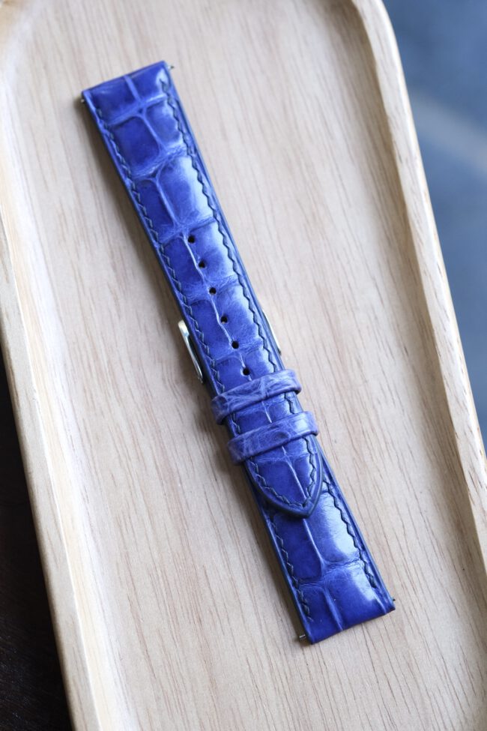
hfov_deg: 15.2
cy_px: 366
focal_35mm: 90
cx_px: 244
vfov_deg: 22.6
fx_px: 1826
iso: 800
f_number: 4
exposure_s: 1/100
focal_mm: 60
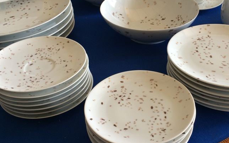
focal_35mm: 43
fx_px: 268
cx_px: 137
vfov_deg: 29.9
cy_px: 77
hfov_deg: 46.0
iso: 50
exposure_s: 1/60
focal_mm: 4.15
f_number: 2.2
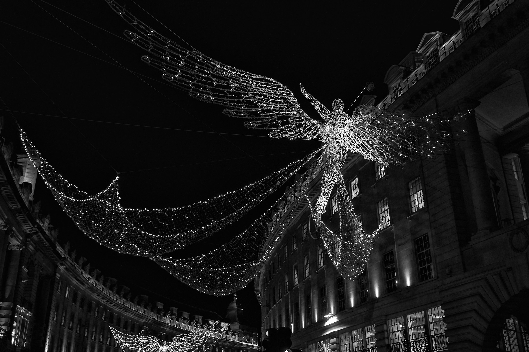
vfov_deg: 36.9
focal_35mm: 36
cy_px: 176
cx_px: 264
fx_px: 529
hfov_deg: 53.1
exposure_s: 1/60
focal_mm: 24
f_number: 4
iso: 1250
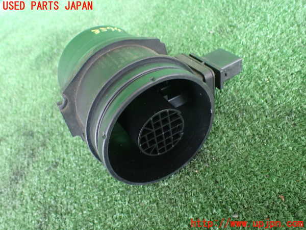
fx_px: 265
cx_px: 153
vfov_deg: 46.8
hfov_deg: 60.0
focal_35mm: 30
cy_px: 115
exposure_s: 1/30
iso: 1000
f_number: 2.3
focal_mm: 5.4
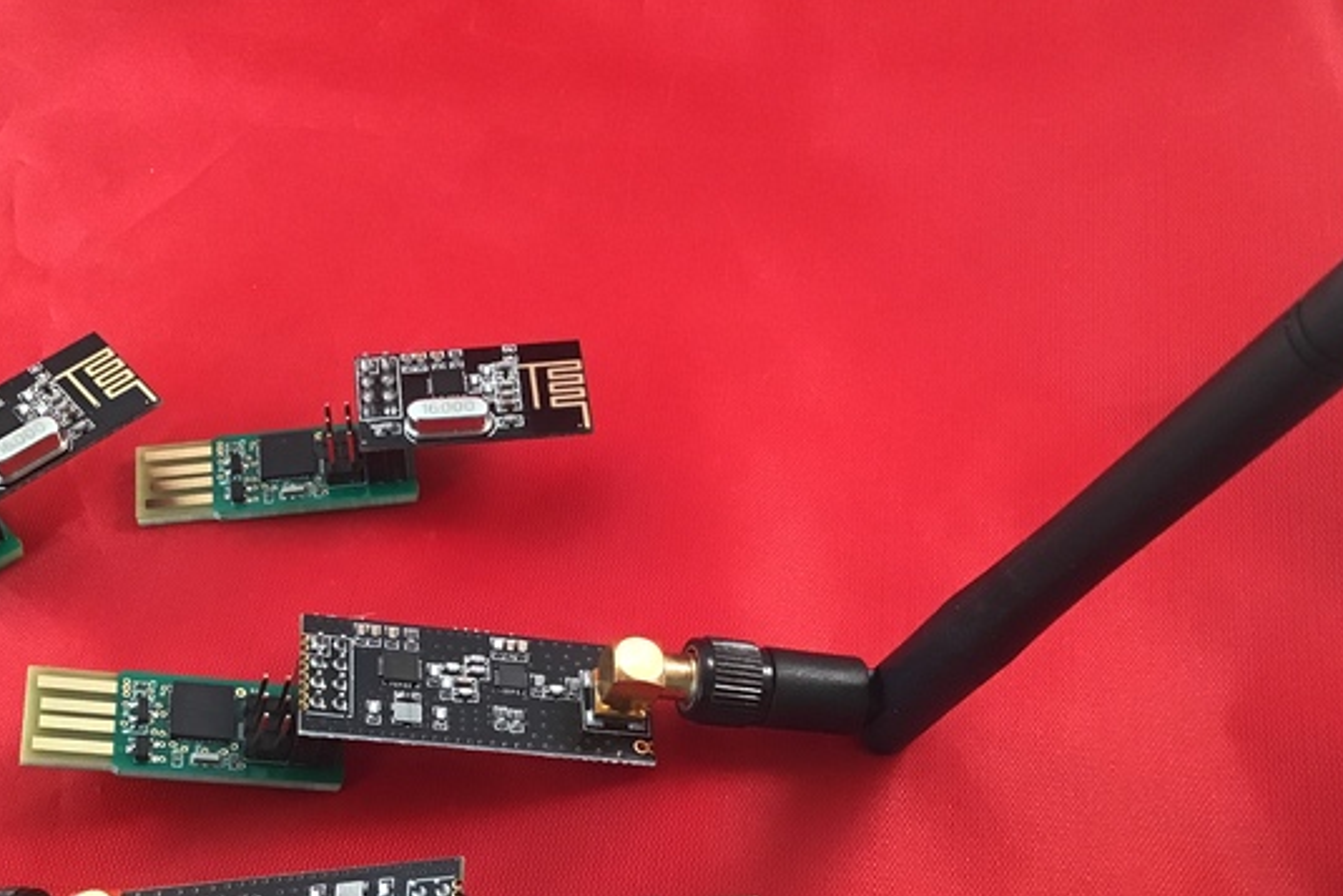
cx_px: 525
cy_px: 691
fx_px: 1716
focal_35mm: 46
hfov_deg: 42.5
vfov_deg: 28.7
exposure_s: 1/30
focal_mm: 3.3
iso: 125
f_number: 2.4
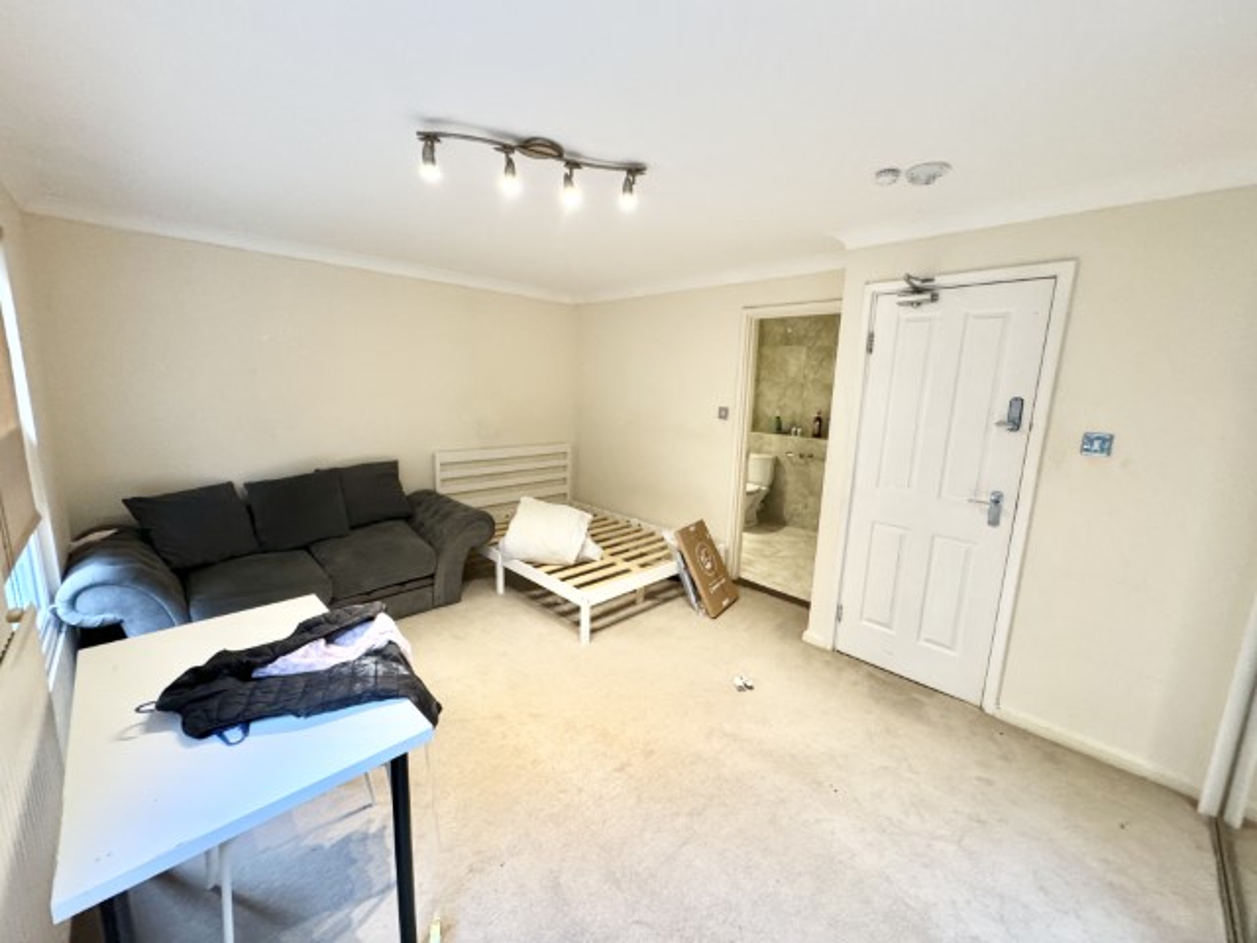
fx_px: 508
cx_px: 628
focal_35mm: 14
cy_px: 472
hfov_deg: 102.1
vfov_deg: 85.7
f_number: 2.2
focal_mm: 2.22
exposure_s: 1/50
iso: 400
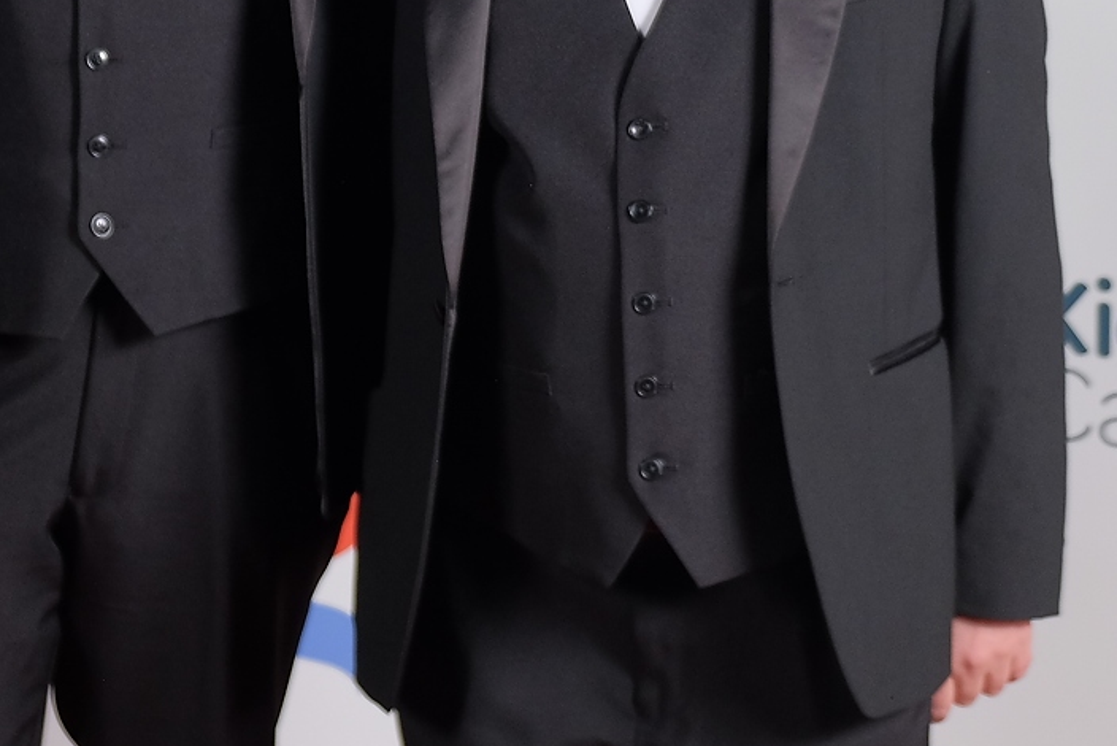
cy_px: -56
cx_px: 374
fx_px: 3569
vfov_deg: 11.8
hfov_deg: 17.7
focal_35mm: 115
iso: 400
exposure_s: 1/180
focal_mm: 30.2
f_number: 3.6
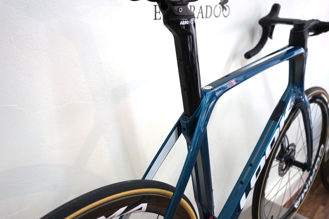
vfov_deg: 42.3
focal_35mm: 31
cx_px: 164
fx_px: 283
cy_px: 110
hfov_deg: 60.3
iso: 1250
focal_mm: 31
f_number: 4
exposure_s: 1/160
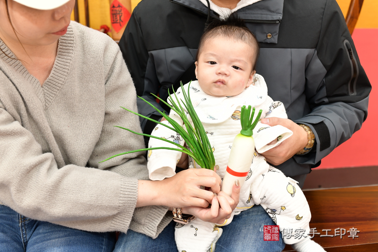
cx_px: 184
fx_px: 378
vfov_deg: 36.9
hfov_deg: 53.1
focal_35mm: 36
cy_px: 125
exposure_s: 1/200
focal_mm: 35
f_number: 4.5
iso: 800
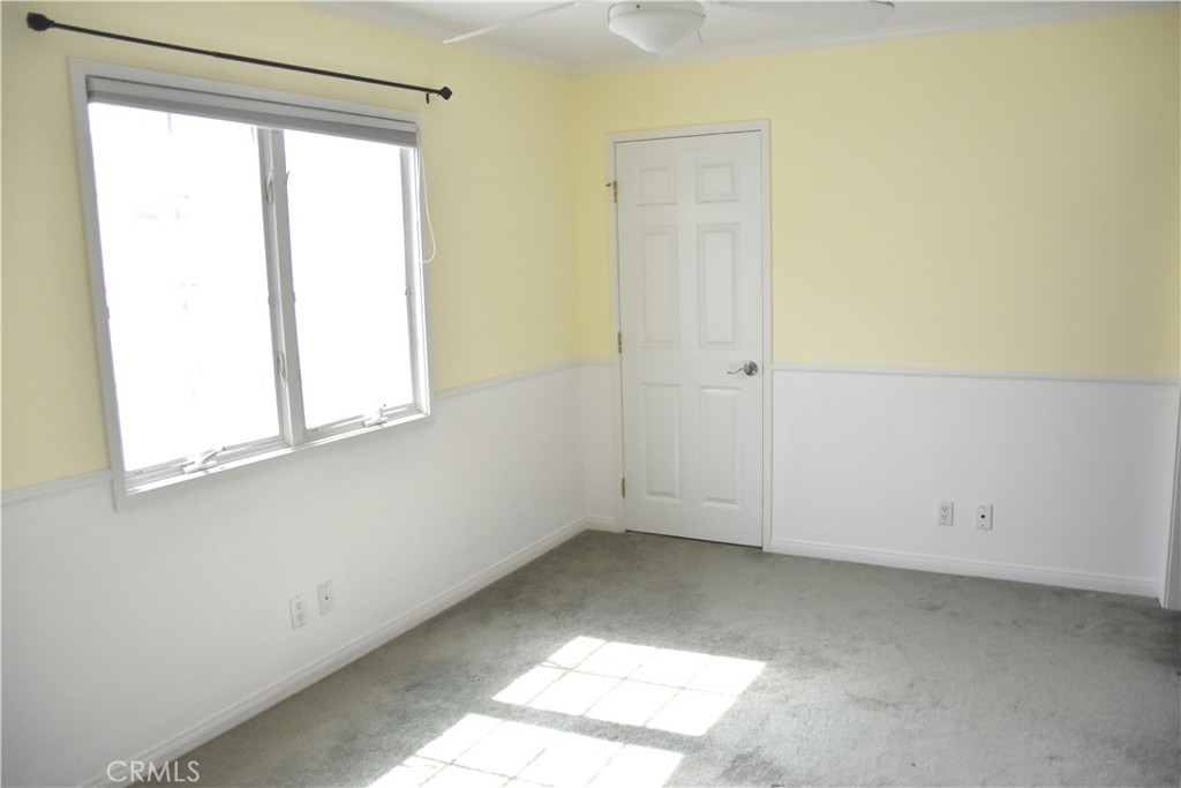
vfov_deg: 47.9
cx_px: 590
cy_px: 394
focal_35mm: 27
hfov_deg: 67.4
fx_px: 886
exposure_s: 1/800
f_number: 3.5
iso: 1250
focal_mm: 18
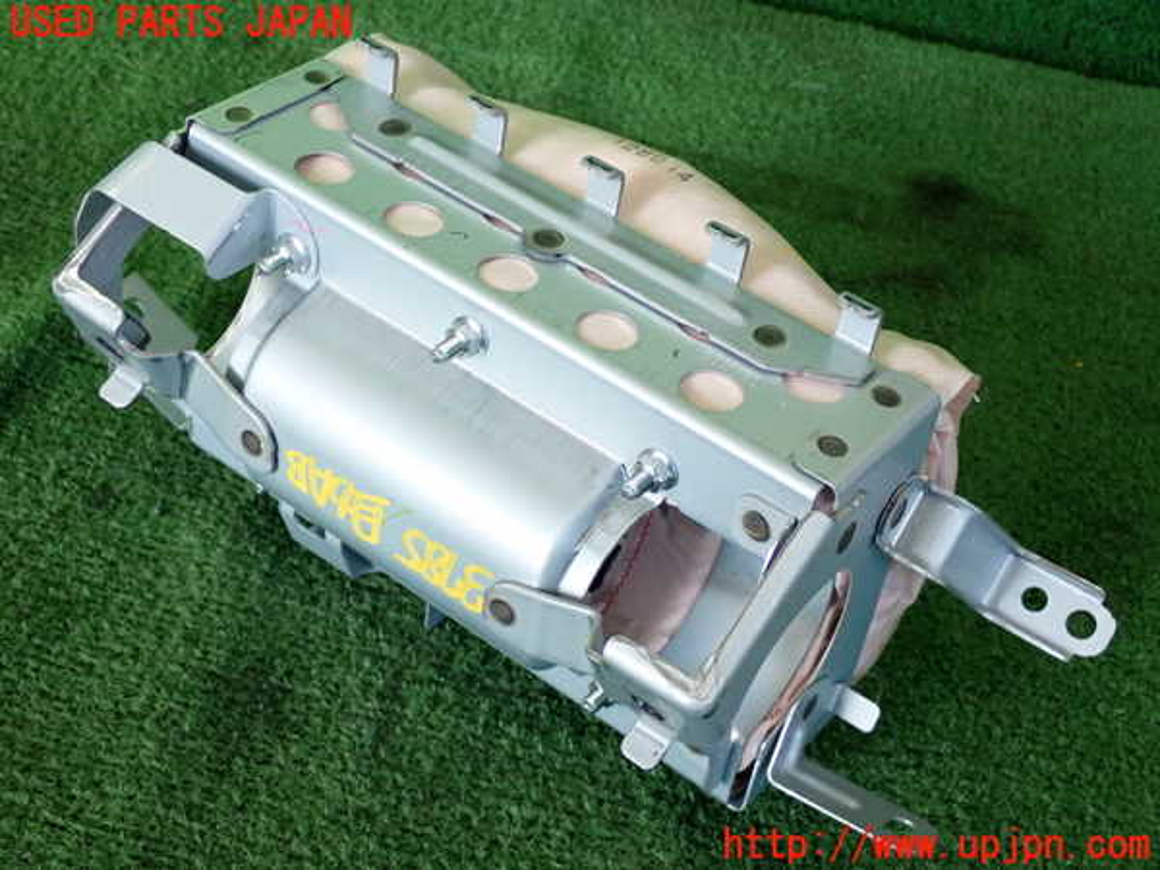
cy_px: 435
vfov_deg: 27.0
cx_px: 580
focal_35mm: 54
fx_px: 1810
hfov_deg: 35.5
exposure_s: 1/125
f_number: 3.3
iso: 320
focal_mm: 9.65
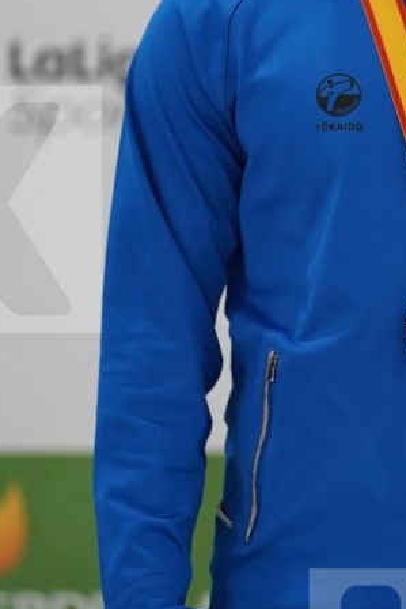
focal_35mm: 536
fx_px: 9060
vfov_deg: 3.8
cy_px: 209
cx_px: 436
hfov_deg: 2.6
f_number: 2.8
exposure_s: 1/250
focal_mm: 200
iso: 1000
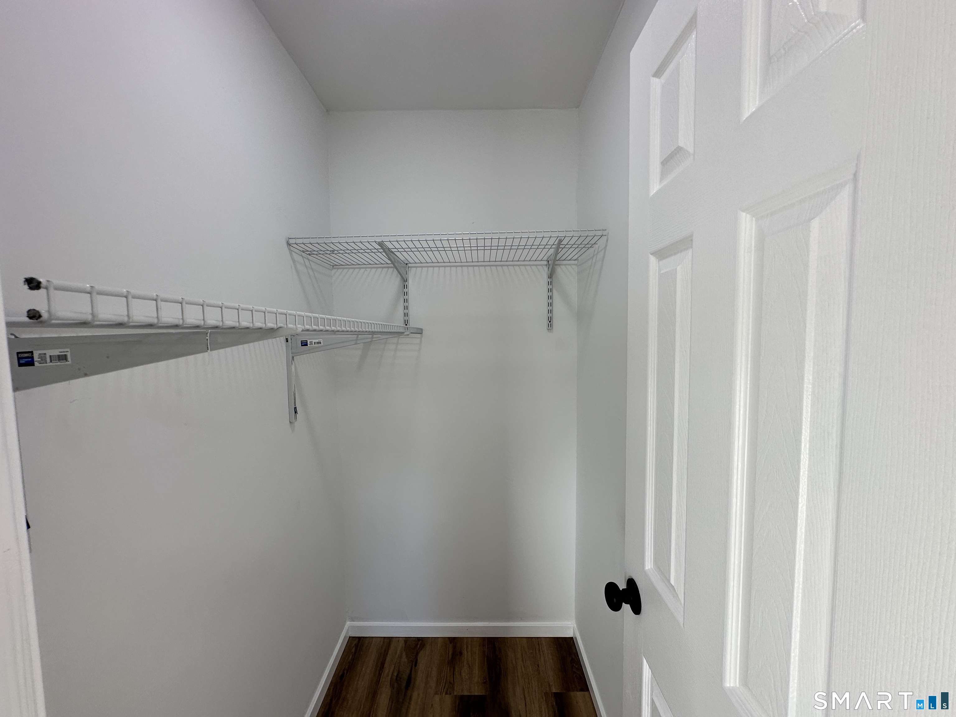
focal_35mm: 14
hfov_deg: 102.1
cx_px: 478
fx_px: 387
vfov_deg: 85.7
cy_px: 358
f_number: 2.2
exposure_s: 1/120
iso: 64
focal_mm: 2.22
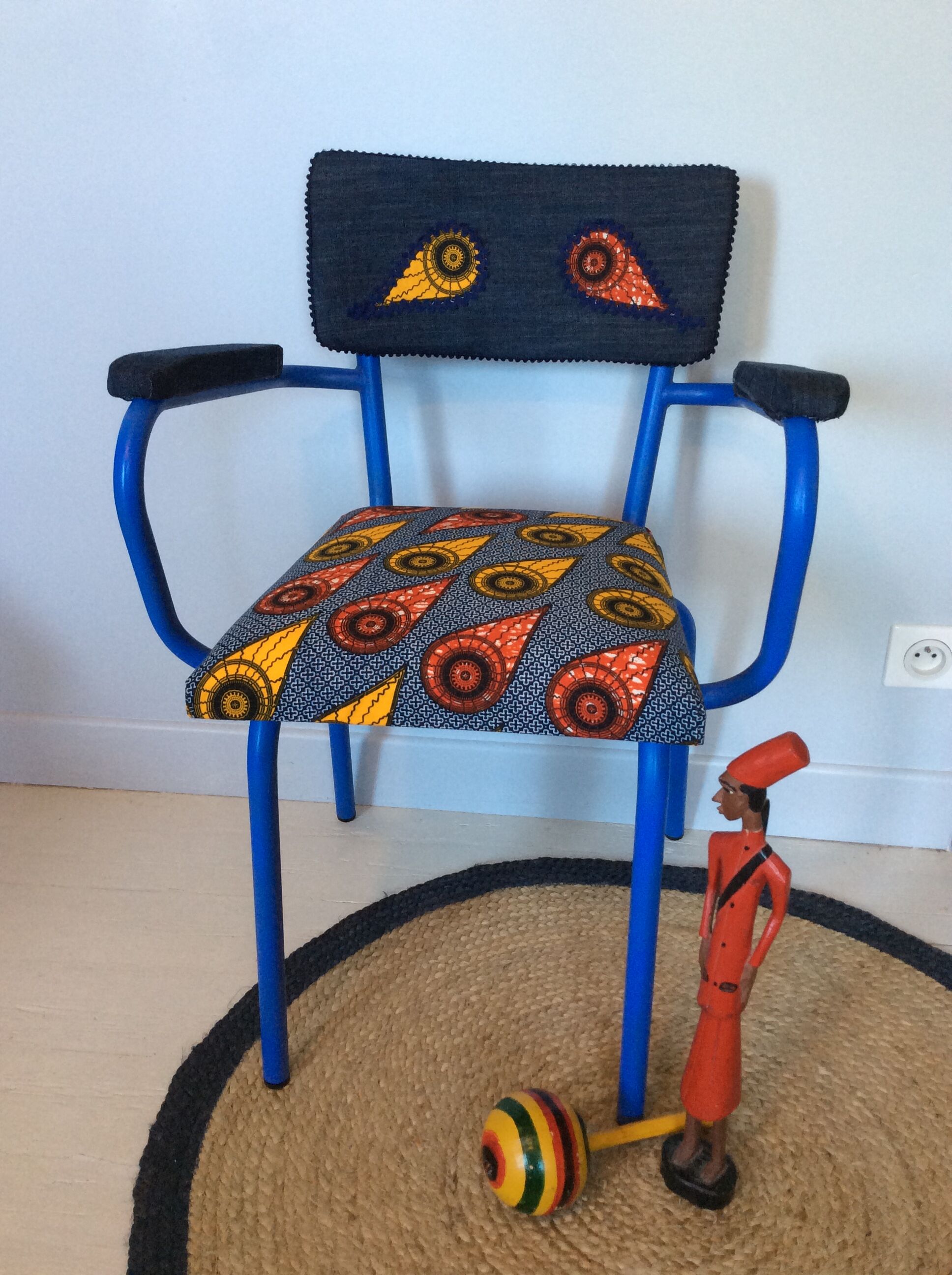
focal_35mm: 32
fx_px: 1177
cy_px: 638
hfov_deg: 44.1
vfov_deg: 56.9
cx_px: 476
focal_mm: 3.3
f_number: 2.4
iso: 64
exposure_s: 1/25
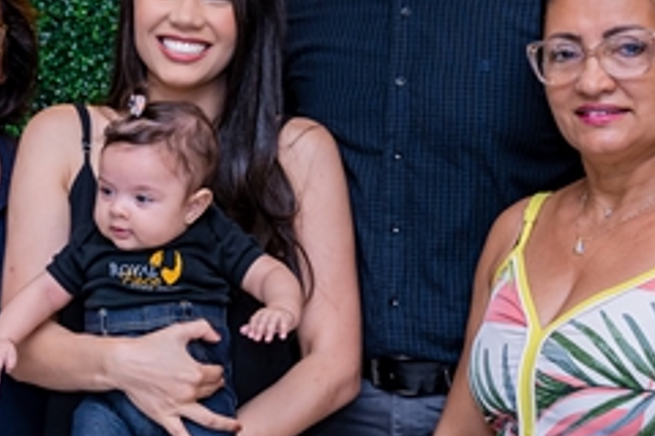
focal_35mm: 111
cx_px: -86
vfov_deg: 12.3
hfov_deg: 17.7
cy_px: 248
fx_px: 2019
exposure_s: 1/200
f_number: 3.2
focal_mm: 24
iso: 400
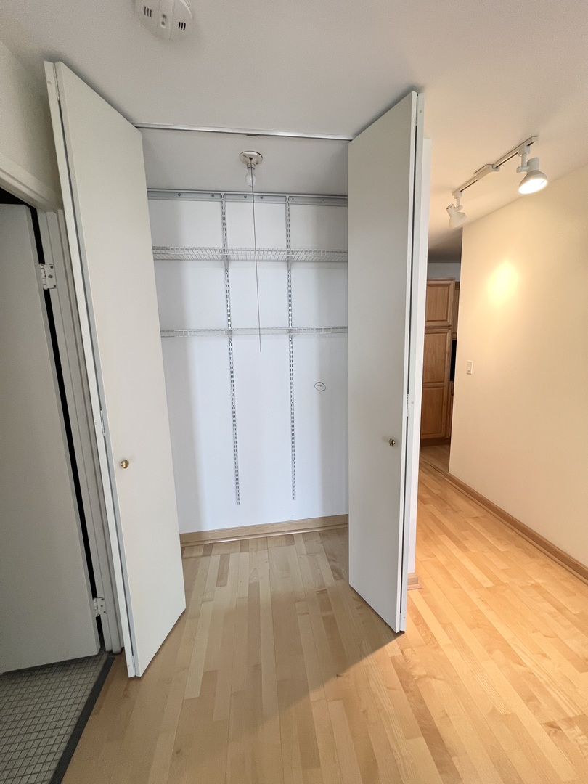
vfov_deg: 106.2
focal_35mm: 13
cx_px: 294
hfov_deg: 89.9
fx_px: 294
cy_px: 392
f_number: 1.8
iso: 125
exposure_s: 1/120
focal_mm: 1.57
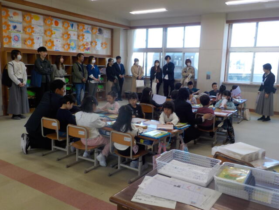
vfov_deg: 46.8
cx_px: 140
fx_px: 242
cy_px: 105
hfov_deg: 60.0
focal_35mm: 30
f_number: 3.3
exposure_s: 1/60
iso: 125
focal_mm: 4.1
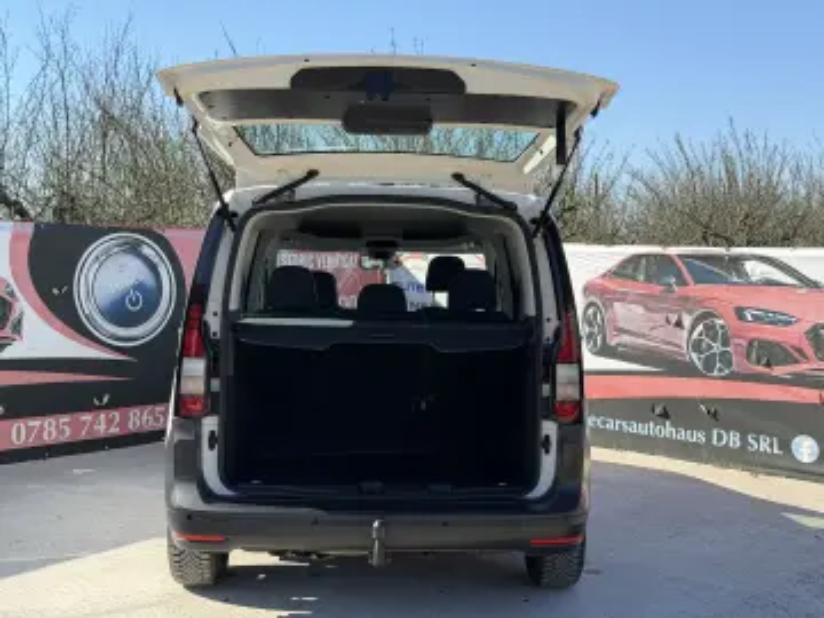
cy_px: 309
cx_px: 412
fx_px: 1143
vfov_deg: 30.3
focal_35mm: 48
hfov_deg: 39.7
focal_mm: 6.76
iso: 64
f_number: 1.78
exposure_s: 1/1931
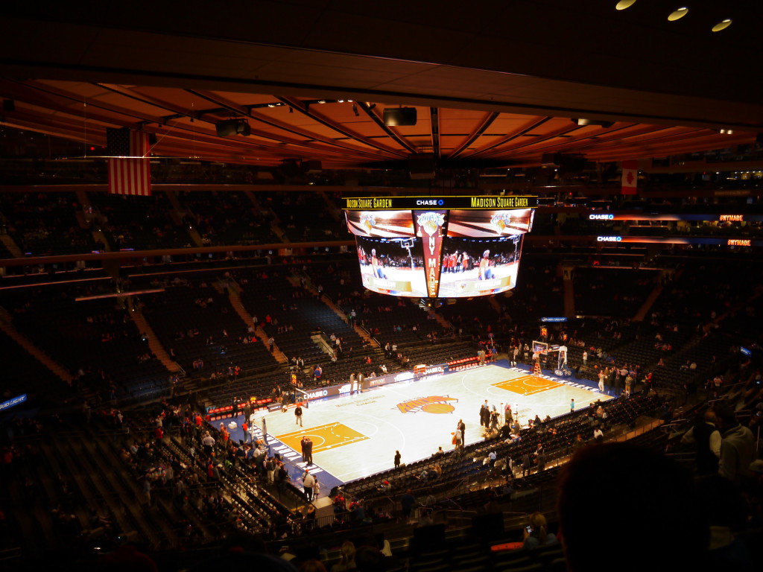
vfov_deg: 49.7
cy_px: 286
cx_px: 382
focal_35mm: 28
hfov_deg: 63.4
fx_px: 617
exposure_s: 1/60
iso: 500
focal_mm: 14
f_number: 3.5
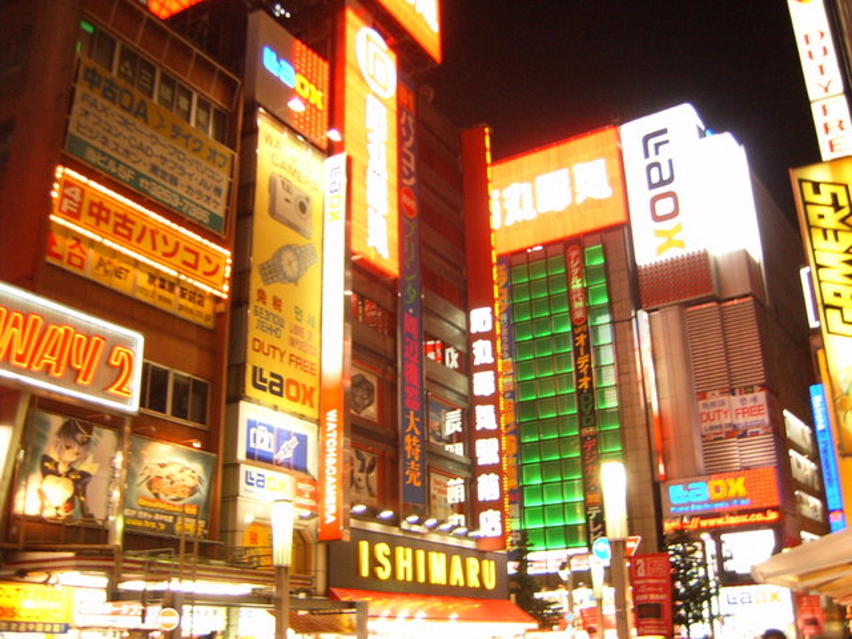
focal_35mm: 37
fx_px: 911
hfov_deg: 50.1
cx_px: 426
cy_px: 320
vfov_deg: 38.7
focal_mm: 6.2
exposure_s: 1/10
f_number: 2.9
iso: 141
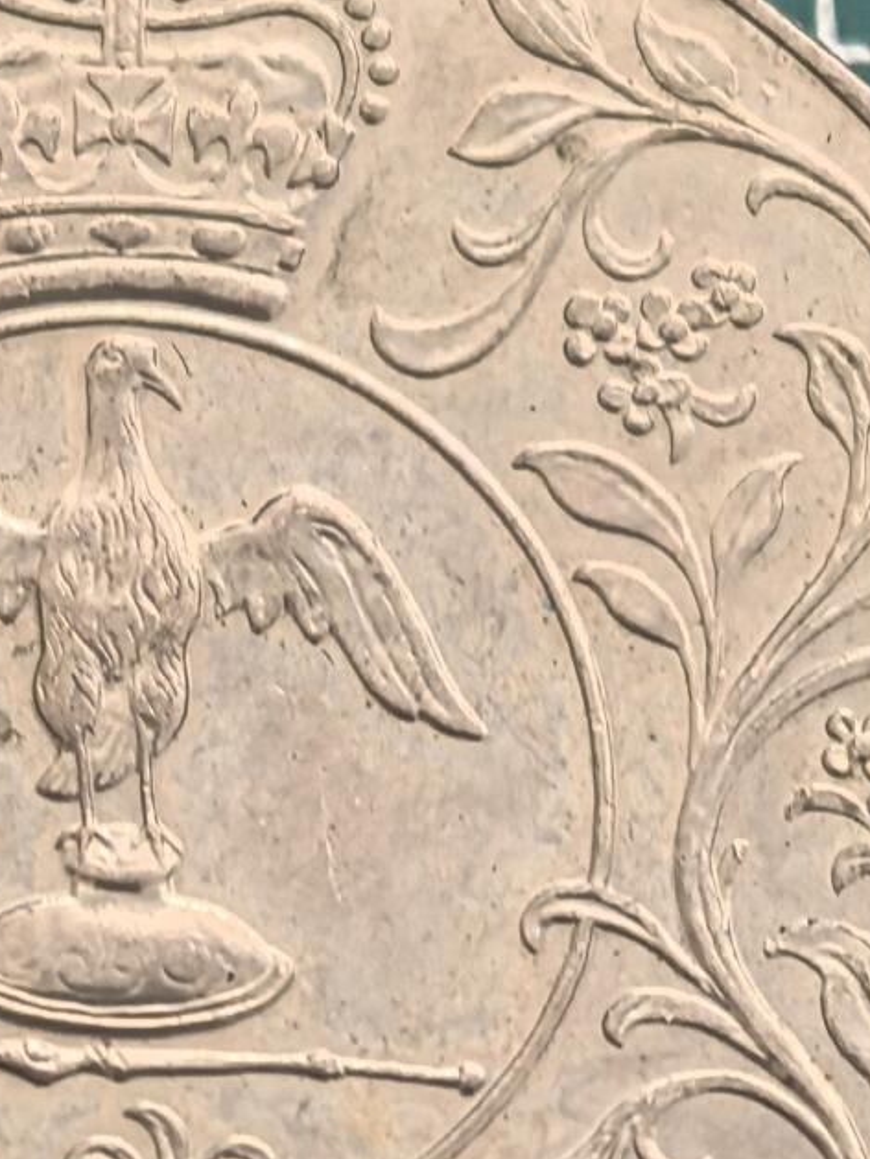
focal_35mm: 272
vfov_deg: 7.3
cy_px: 743
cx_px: 125
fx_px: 9112
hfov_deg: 5.5
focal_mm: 15
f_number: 2.1
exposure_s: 1/50
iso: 500
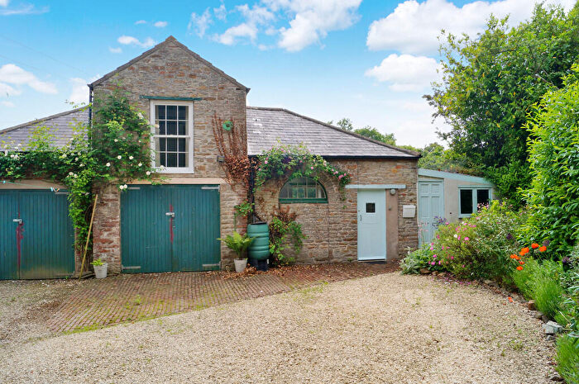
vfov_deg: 47.8
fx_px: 434
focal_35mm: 27
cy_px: 192
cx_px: 290
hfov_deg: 67.4
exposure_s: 1/125
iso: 100
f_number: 13
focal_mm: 18
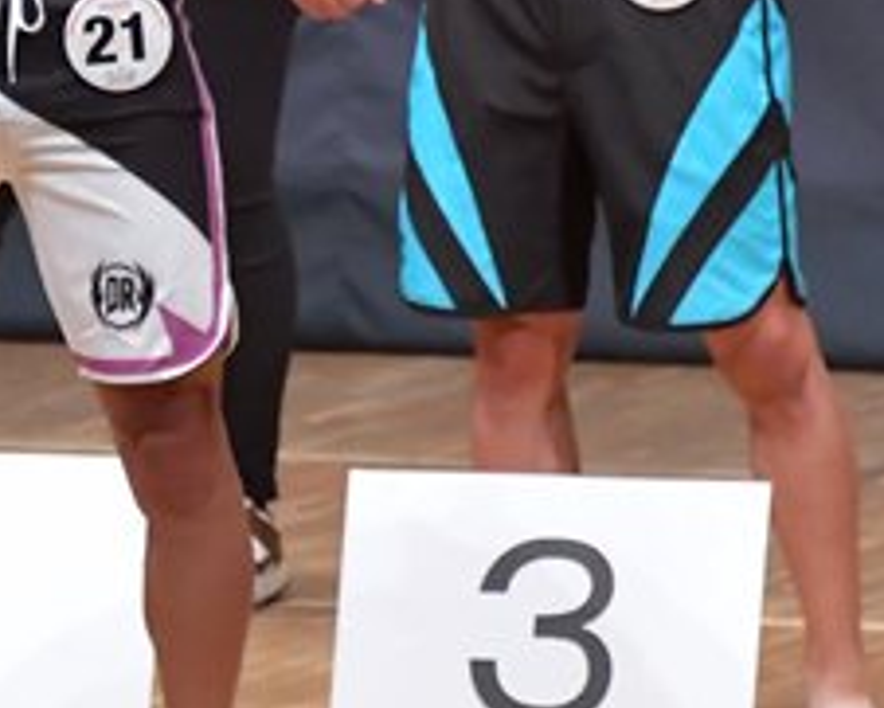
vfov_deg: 1.7
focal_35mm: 918
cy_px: -20
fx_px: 24028
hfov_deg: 2.1
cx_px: -499
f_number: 5.6
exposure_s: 1/400
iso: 8000
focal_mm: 190
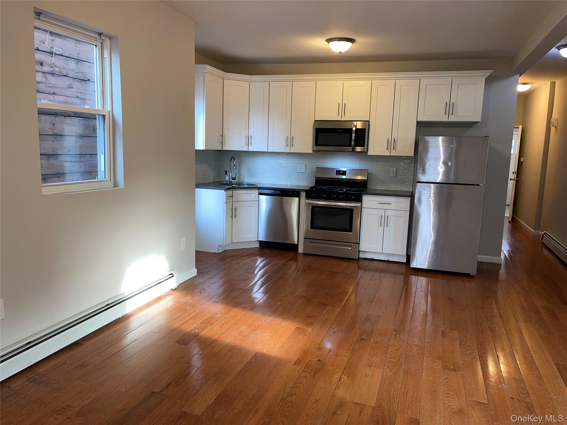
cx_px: 284
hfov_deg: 69.4
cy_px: 212
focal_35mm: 25
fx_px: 409
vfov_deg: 54.9
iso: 40
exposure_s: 1/28
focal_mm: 5.1
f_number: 1.6
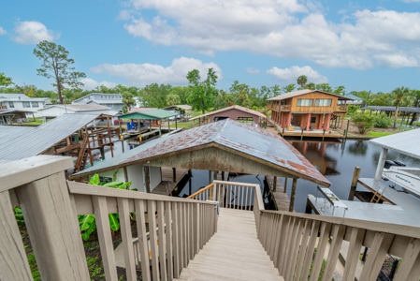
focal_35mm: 14
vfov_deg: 81.3
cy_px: 140
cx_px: 210
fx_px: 163
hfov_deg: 104.2
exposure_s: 1/2000
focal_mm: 14
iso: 400
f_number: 8
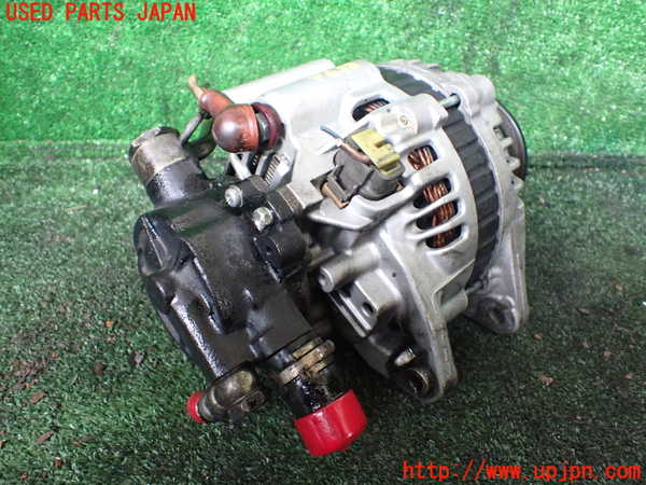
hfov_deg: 60.0
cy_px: 242
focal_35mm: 30
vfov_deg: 46.8
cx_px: 323
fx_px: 560
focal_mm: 5.4
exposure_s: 1/50
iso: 800
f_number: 2.3
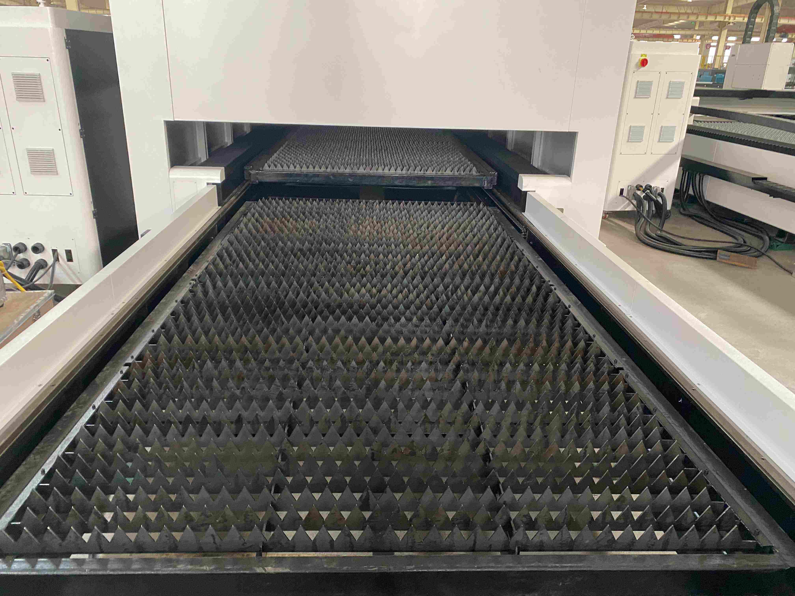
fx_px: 597
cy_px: 298
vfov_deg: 53.1
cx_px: 398
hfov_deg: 67.3
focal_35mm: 26
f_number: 1.8
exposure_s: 1/60
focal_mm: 4.25
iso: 200
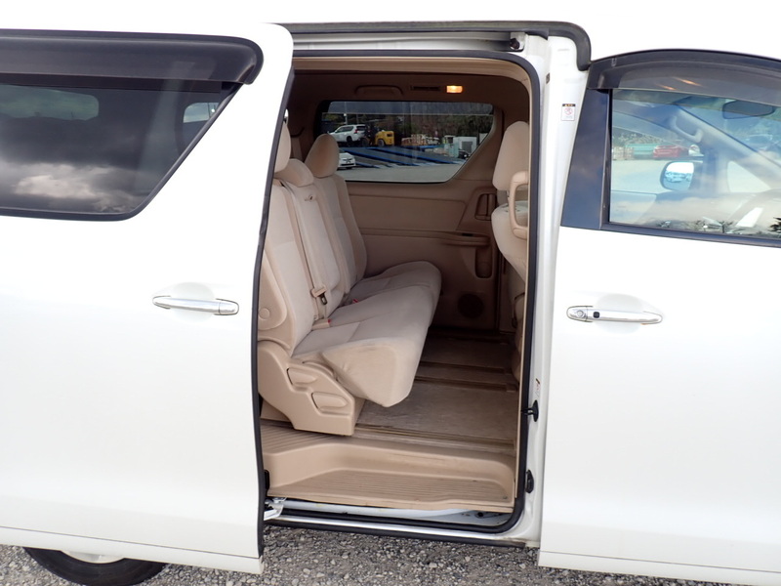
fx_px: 564
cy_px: 293
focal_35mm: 25
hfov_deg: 69.4
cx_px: 390
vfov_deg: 54.9
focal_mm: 4.5
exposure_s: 1/160
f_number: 2.8
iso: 100
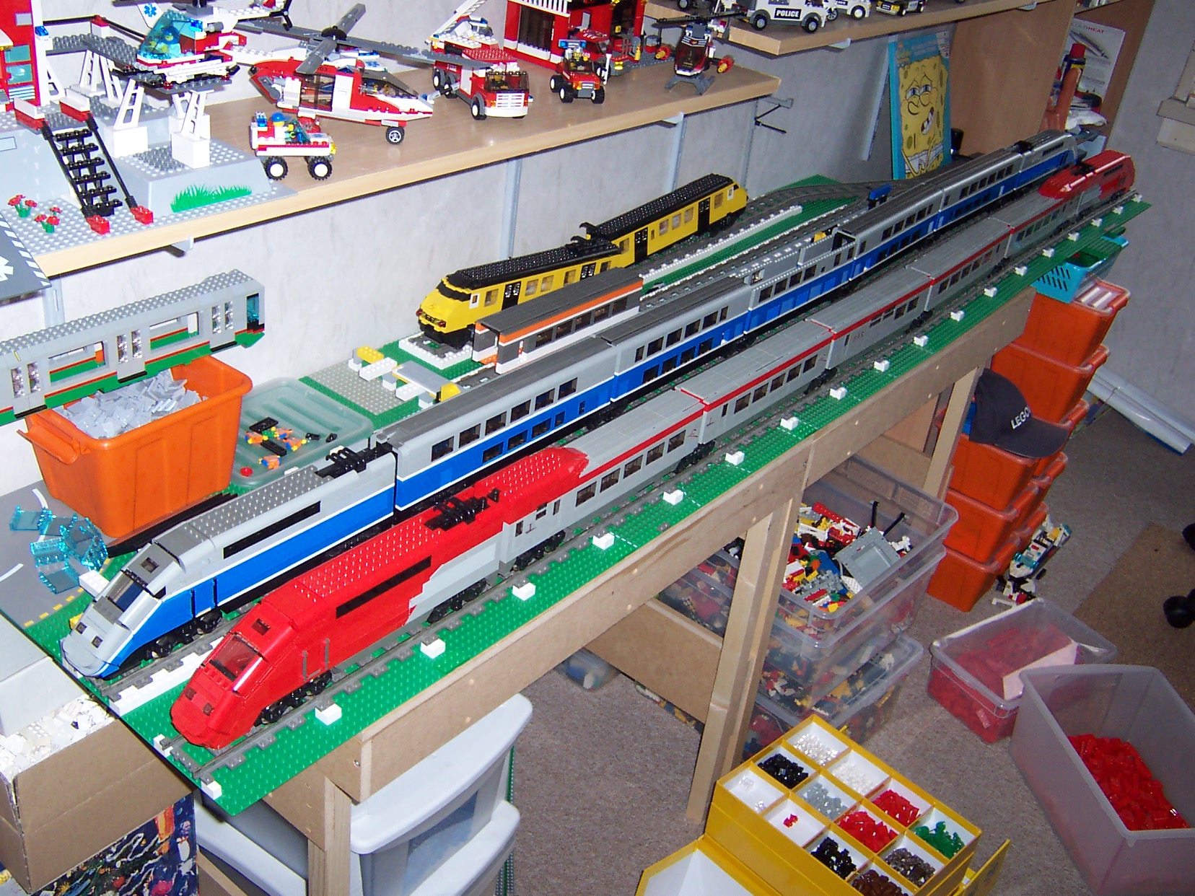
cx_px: 598
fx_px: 1243
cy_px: 448
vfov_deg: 39.7
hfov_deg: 51.4
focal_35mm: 36
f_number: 2.8
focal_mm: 5.6
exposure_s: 1/60
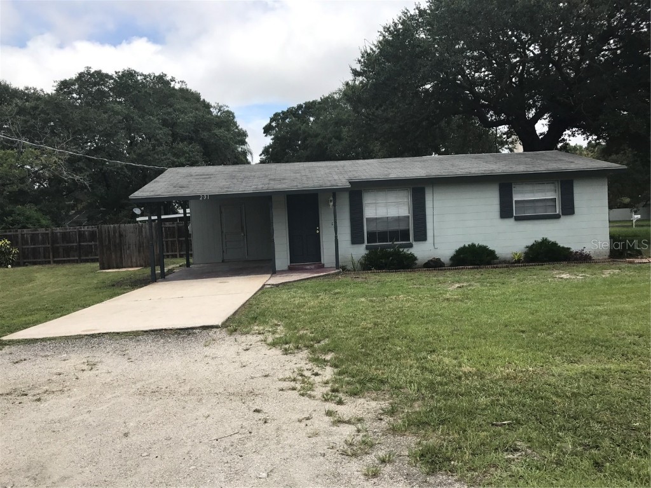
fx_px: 527
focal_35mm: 28
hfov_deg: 63.4
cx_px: 326
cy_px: 244
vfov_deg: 49.7
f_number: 1.8
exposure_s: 1/2660
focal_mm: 3.99
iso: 20
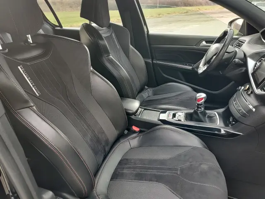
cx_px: 132
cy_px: 100
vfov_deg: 58.9
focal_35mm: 23
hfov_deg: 73.9
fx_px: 176
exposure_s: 1/100
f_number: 1.8
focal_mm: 5.56
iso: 137
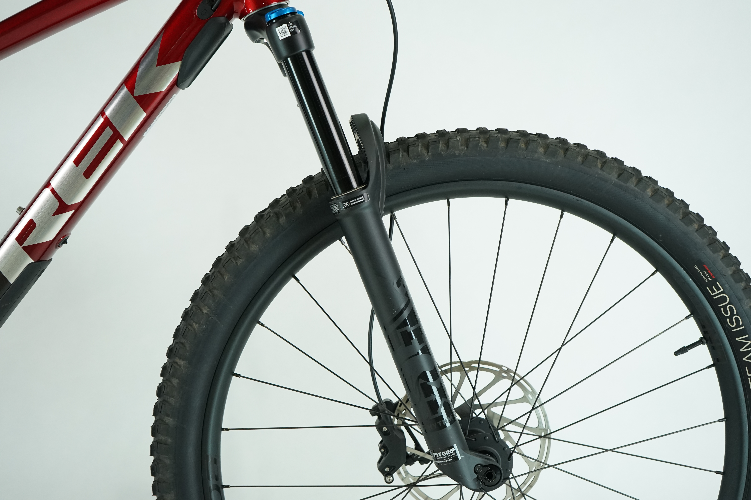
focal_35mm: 39
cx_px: 376
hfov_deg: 49.6
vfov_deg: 34.2
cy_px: 250
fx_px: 814
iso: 1600
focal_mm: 39
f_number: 5.6
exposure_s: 1/200
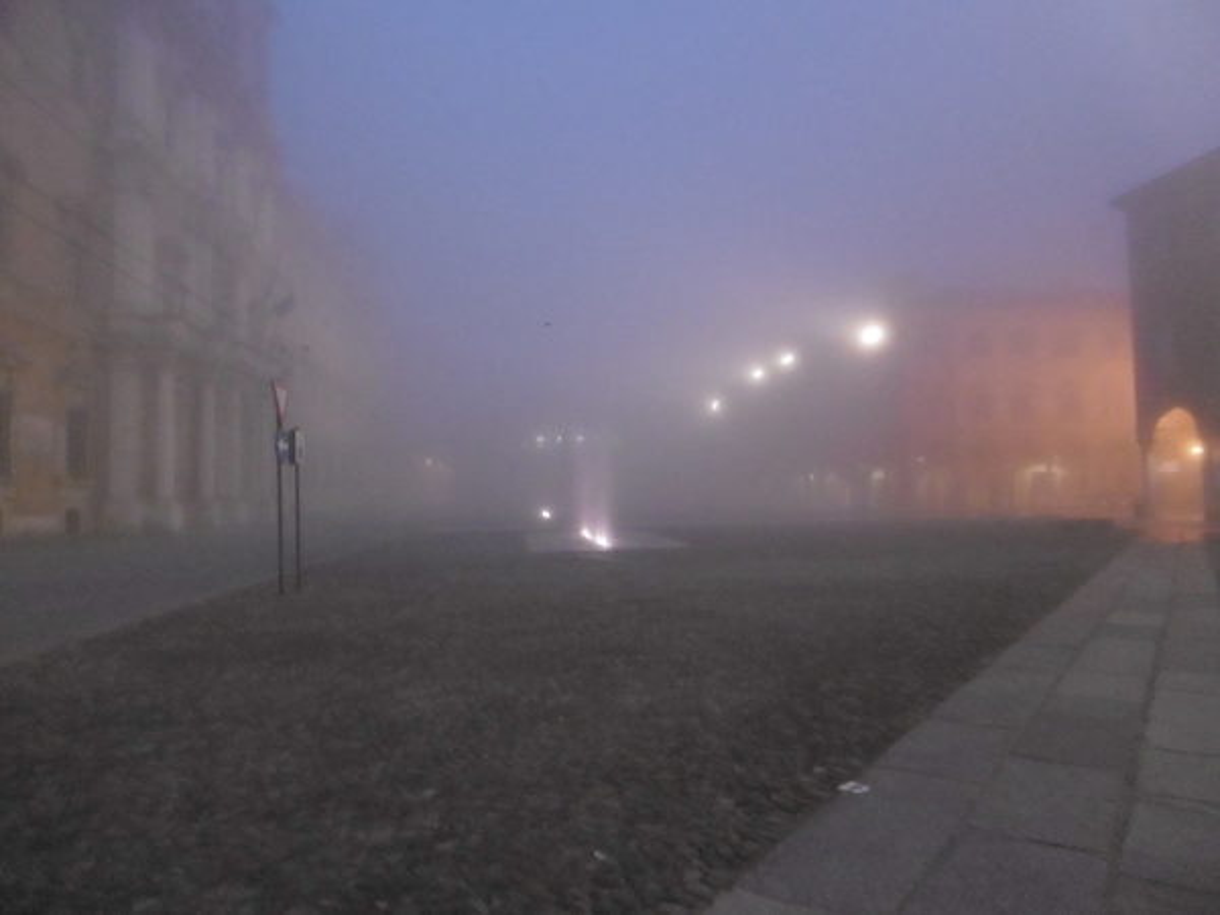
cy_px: 458
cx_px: 610
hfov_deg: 71.6
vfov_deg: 56.8
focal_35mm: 24
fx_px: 846
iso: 800
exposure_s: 1/8
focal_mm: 4.3
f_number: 3.1
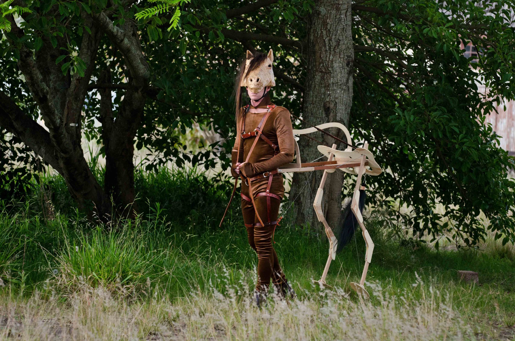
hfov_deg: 10.2
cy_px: 170
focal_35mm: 202
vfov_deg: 6.8
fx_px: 2891
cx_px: 258
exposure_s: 1/250
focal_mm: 135
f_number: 5
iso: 800
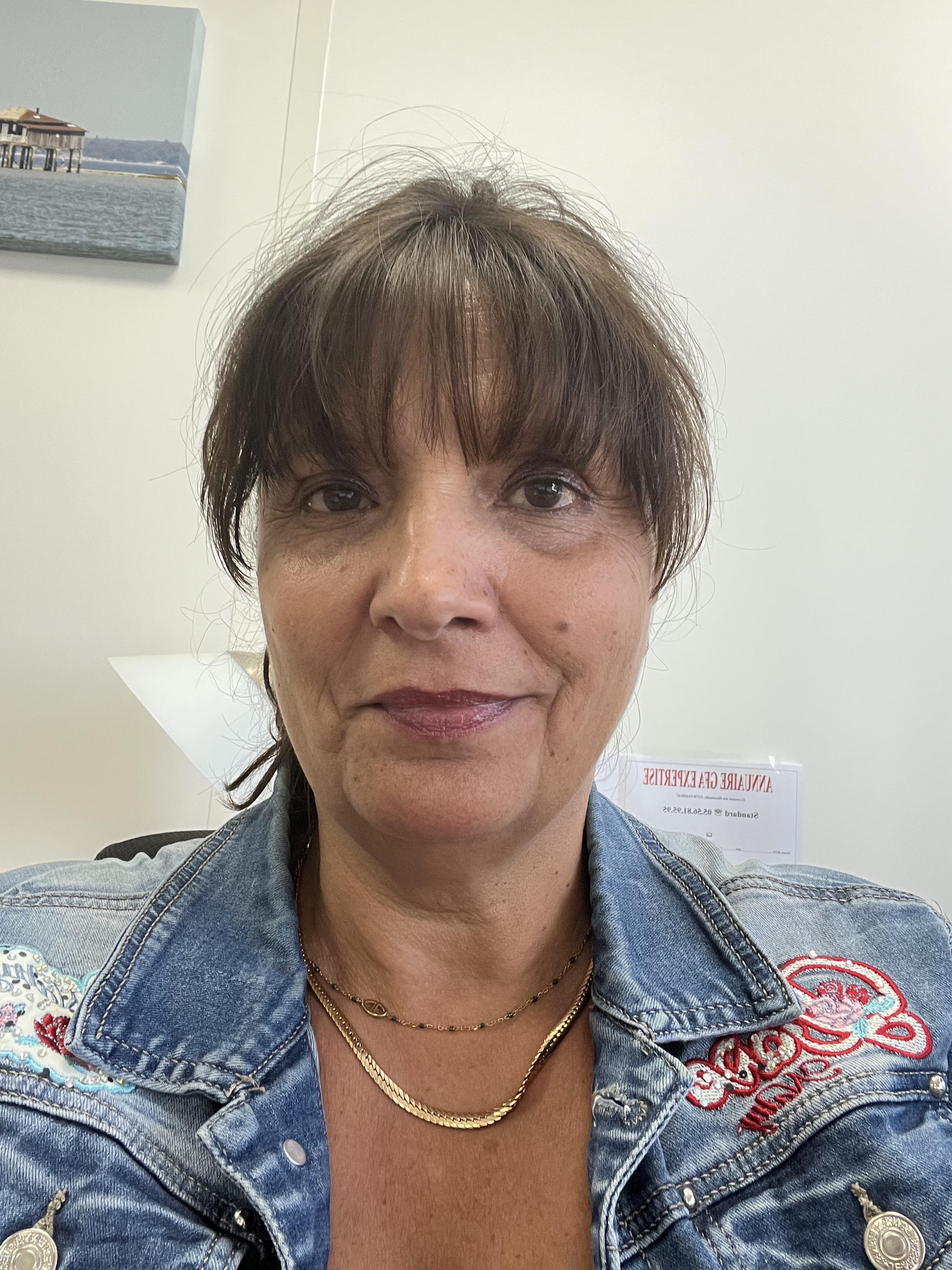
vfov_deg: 60.0
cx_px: 476
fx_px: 1100
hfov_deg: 46.8
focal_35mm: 30
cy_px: 635
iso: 160
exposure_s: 1/50
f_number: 2.2
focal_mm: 2.71
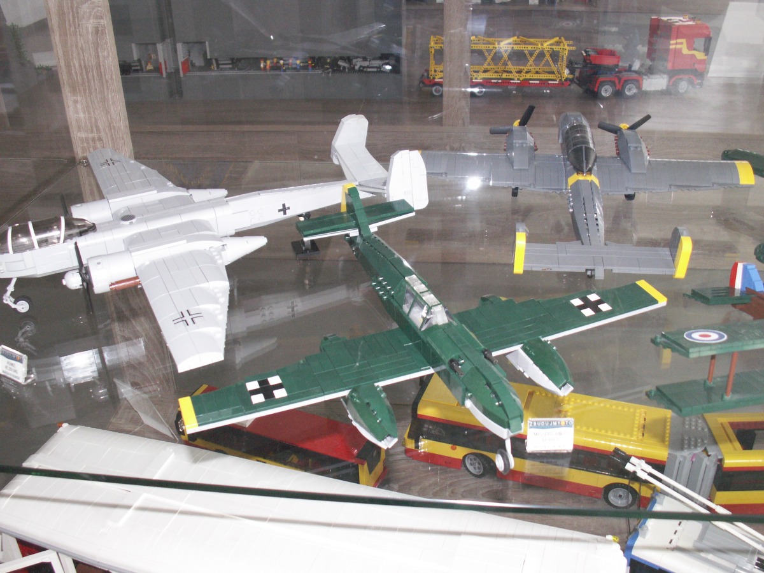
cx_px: 382
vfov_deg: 40.7
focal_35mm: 35
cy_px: 286
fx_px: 772
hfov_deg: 52.6
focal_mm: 5.86
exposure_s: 1/60
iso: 160
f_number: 2.8
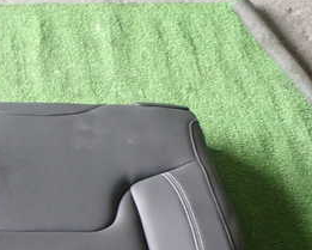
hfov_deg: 20.0
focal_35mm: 92
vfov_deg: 16.5
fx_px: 850
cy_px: 233
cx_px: -18
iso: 250
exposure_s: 1/40
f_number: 2.8
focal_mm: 7.31
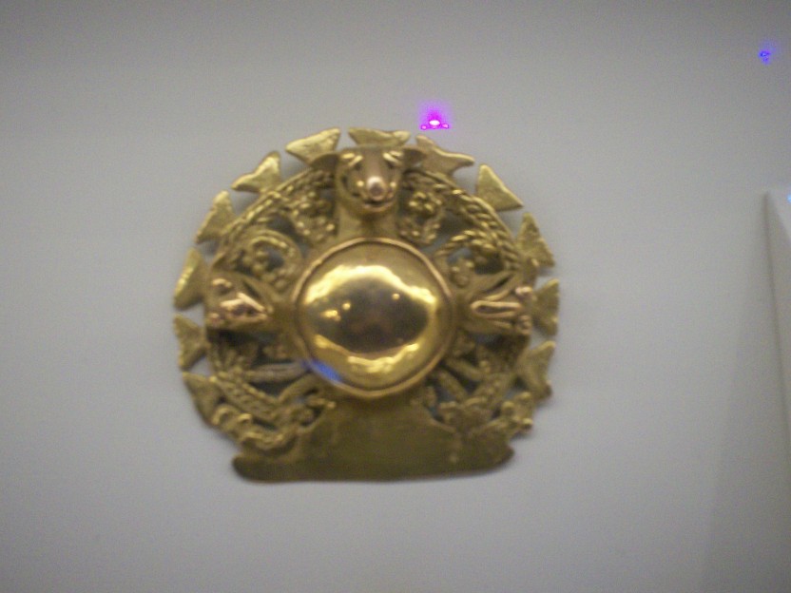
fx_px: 823
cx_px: 396
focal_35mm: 36
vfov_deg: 39.7
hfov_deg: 51.4
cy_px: 296
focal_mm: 6
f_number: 4.5
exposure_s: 1/9
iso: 200
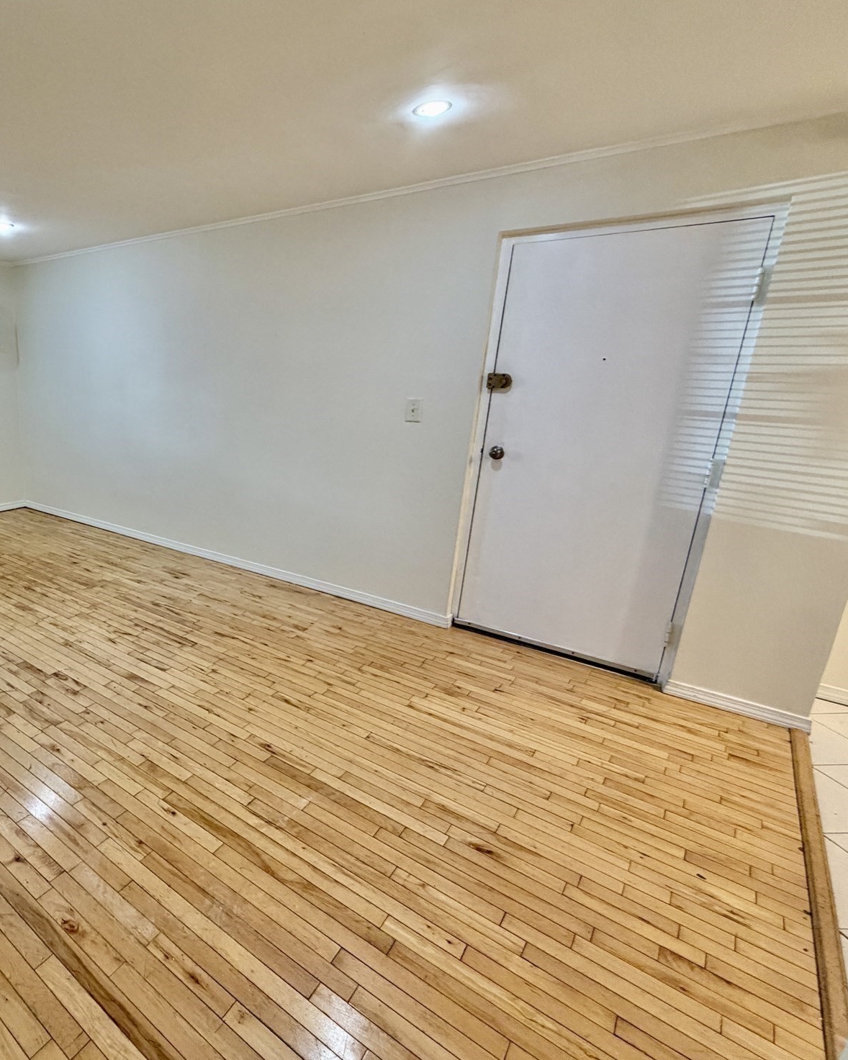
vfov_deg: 83.3
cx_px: 181
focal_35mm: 19
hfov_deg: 65.1
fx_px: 596
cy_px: 524
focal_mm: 2.22
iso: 250
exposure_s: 1/120
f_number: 2.2
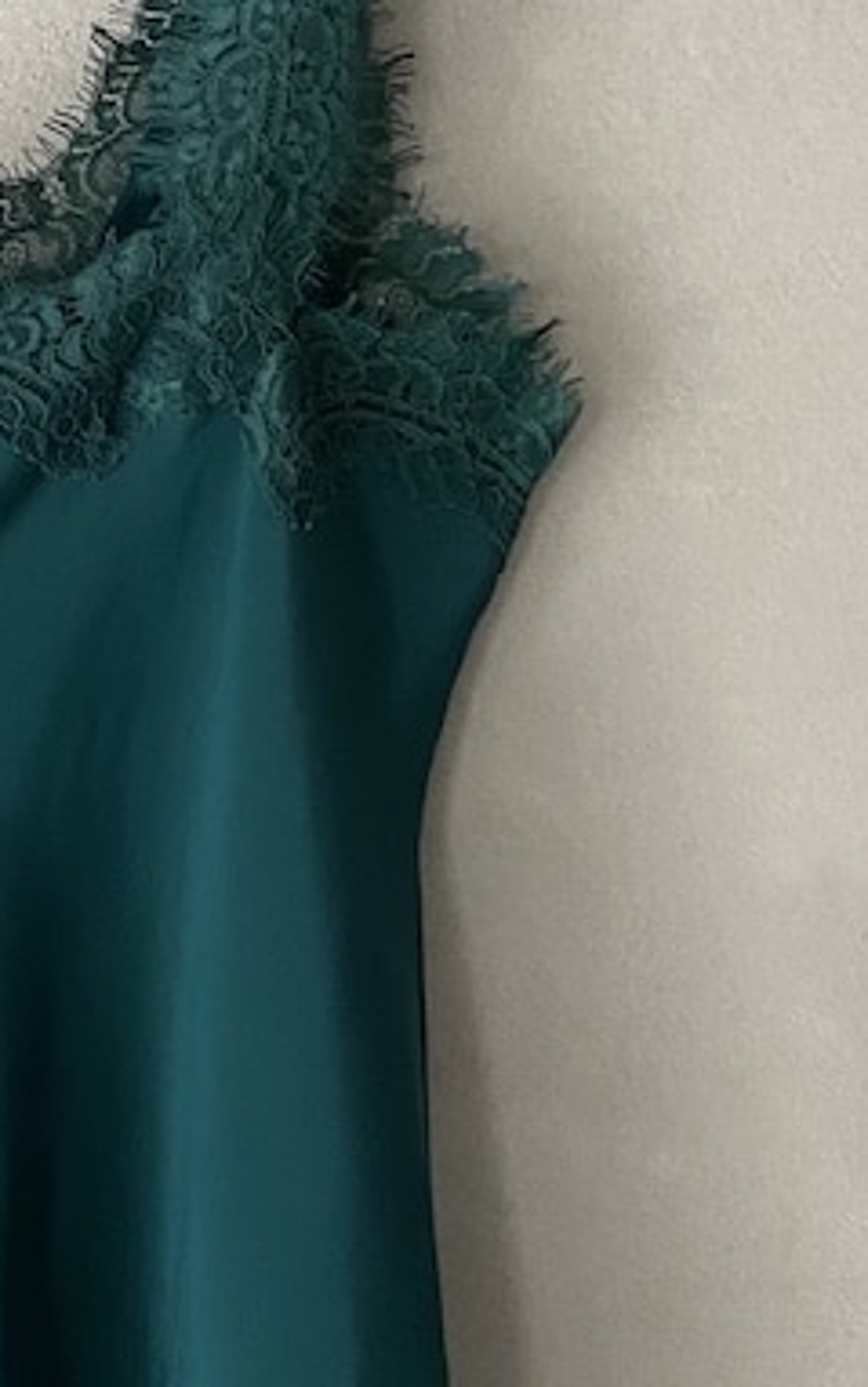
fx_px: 2912
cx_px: -138
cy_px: 536
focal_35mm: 77
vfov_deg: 26.7
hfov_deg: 16.3
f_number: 1.8
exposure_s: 1/50
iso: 320
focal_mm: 4.25
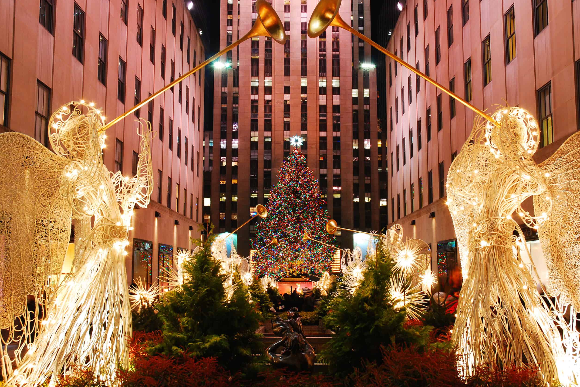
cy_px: 194
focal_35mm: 39
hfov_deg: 50.1
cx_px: 296
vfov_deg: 34.6
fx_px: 621
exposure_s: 1/2
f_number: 8
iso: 320
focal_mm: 25
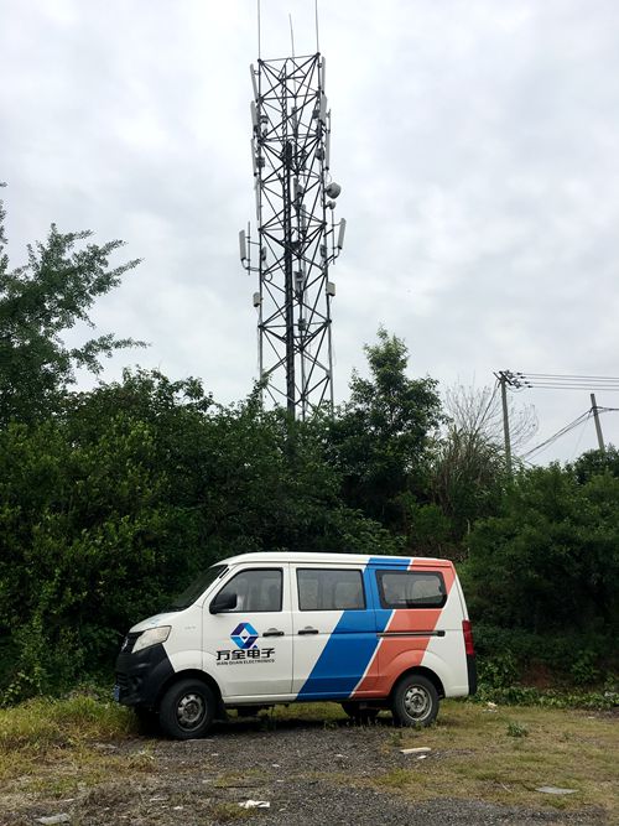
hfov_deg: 48.2
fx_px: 692
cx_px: 310
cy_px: 413
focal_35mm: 29
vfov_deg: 61.7
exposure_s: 1/1876
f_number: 2.2
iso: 25
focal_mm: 4.15
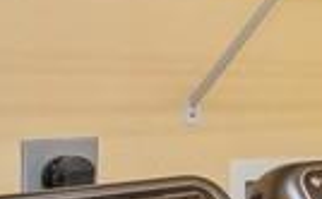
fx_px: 902
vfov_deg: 12.6
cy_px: 70
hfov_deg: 13.8
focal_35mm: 103
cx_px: 788
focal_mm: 10
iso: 200
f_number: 8
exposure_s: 1/8
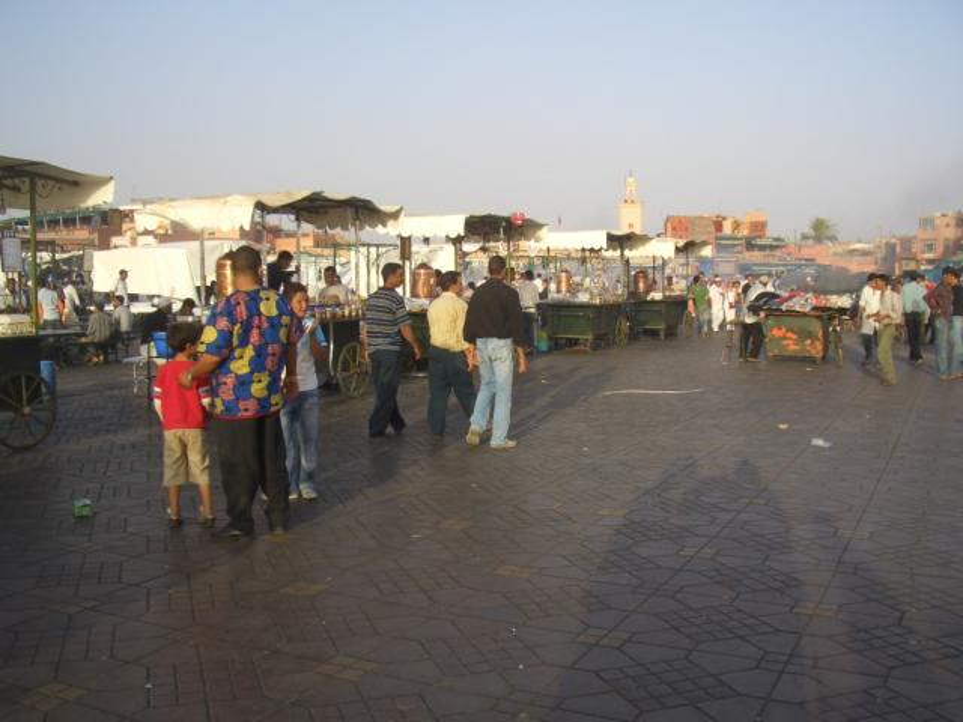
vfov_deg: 40.7
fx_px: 974
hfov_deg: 52.6
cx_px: 482
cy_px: 361
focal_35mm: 35
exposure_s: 1/200
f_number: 4.3
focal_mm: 5.8
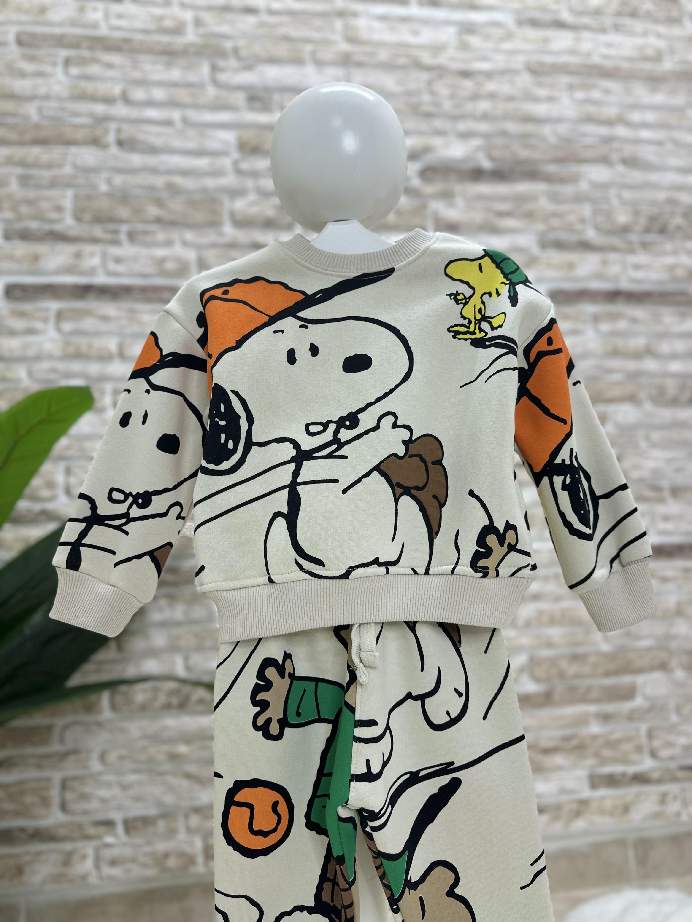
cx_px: 346
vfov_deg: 71.6
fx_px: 640
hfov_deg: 56.8
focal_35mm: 24
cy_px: 461
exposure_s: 1/100
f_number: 1.78
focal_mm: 6.86
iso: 80
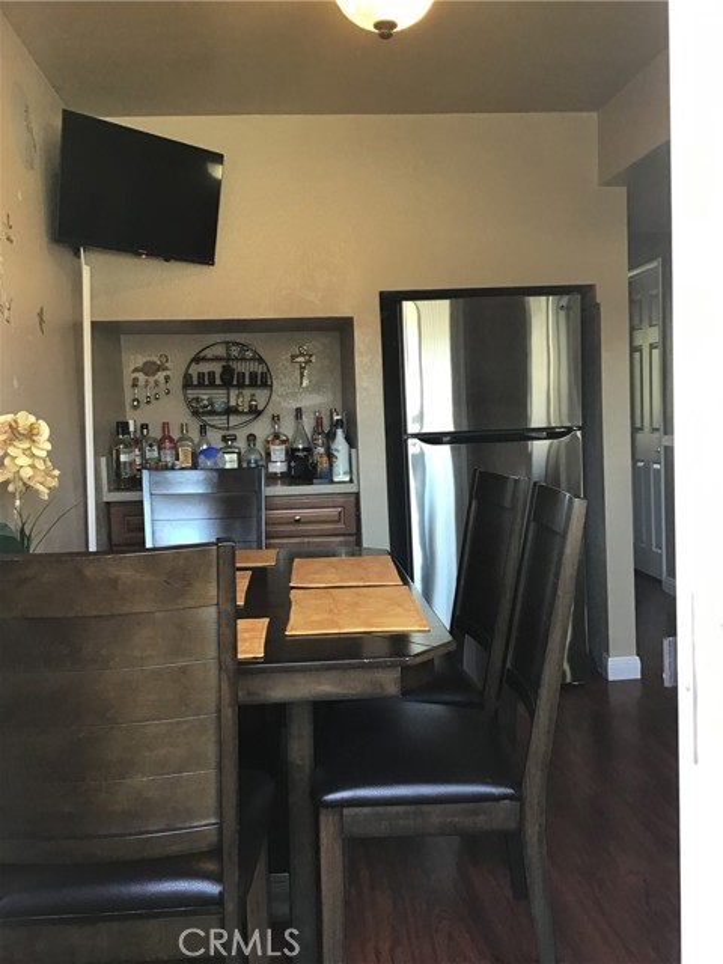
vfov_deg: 58.4
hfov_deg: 45.4
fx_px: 863
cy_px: 482
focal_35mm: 31
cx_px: 362
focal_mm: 3.3
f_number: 2.4
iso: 64
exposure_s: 1/30
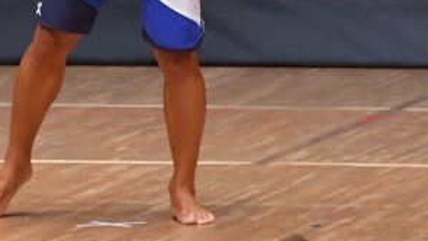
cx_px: 70
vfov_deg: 1.6
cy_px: -106
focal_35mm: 783
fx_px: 8887
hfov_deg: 2.8
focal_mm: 190
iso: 6400
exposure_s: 1/400
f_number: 5.6
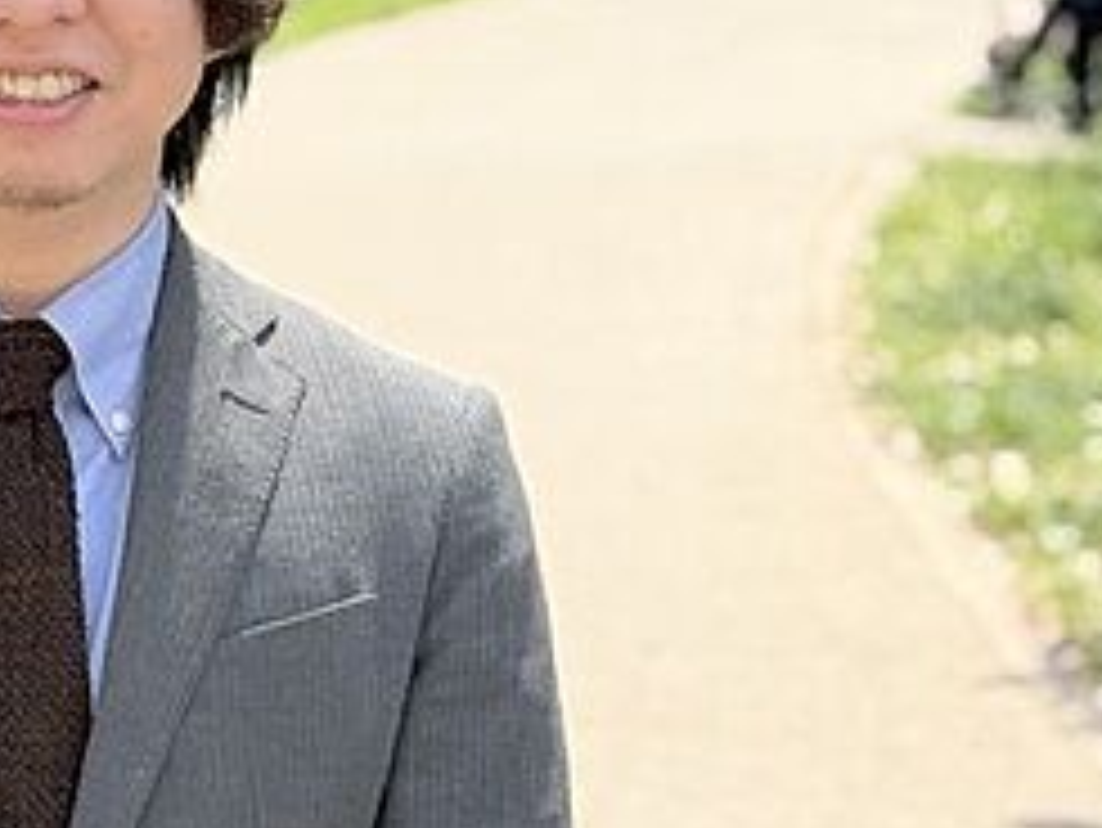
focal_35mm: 125
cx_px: 49
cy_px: 351
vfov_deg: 11.9
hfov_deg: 15.5
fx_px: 3981
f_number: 1.78
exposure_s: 1/2667
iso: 80
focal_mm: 6.76
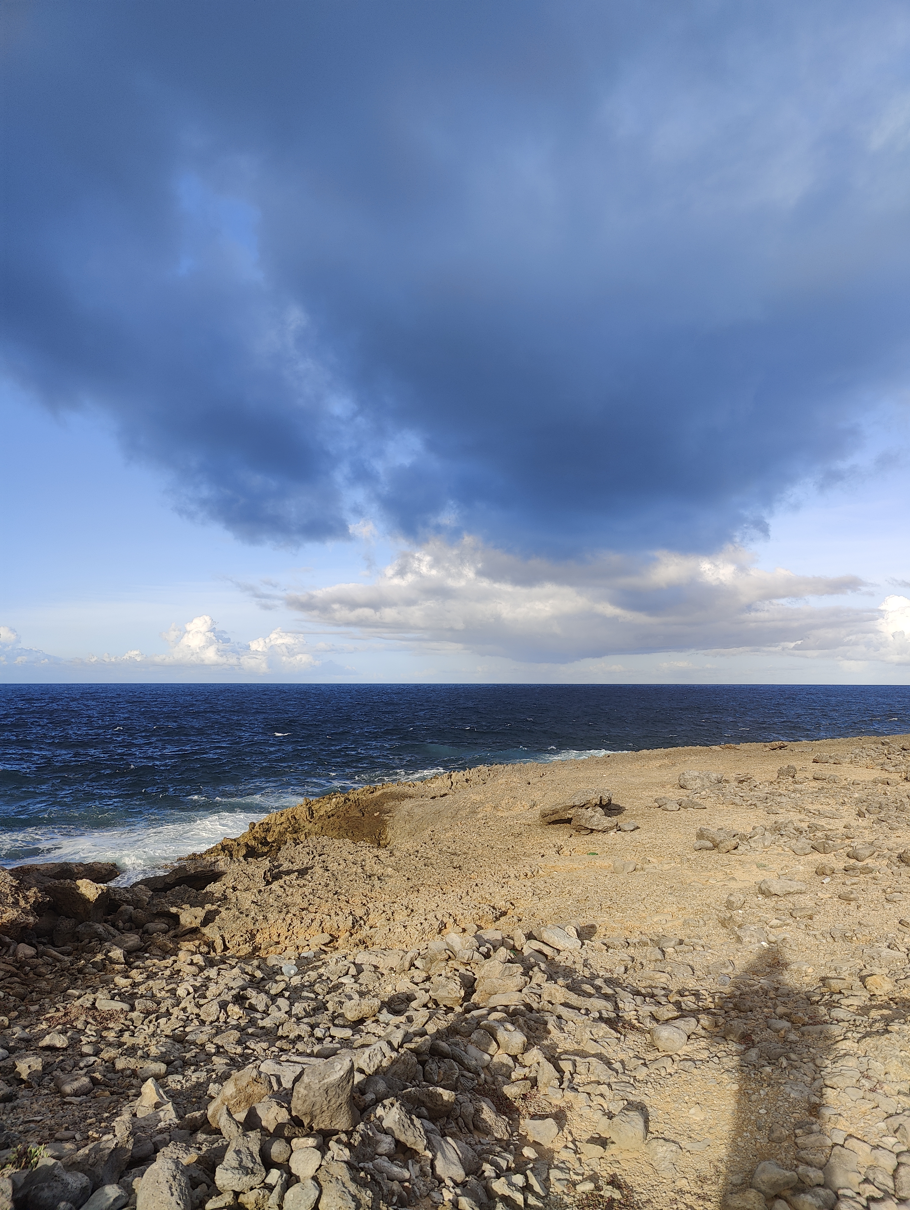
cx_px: 455
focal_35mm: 23
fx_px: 805
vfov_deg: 73.9
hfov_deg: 59.0
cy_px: 605
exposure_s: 1/1648
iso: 50
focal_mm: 6.06
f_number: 1.8
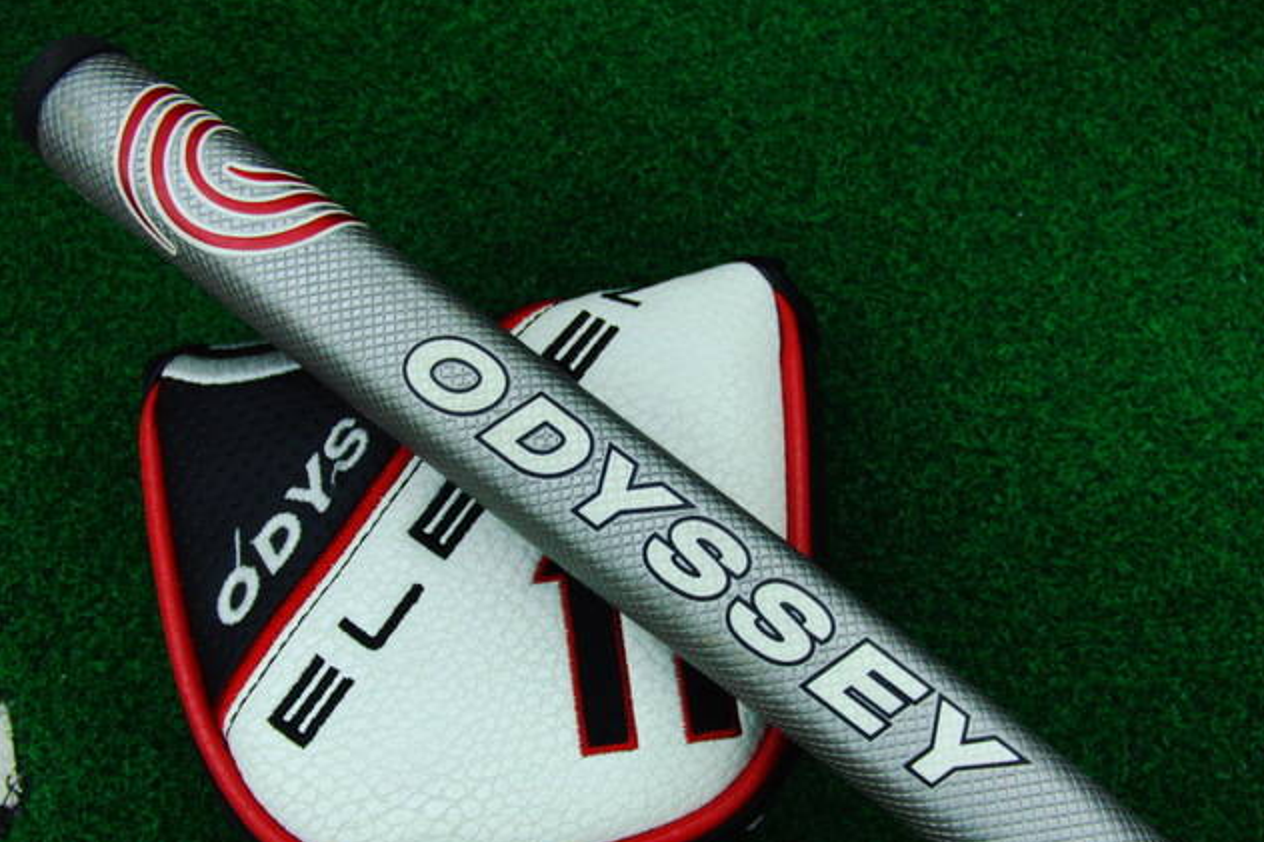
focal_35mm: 39
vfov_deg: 34.1
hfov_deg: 49.6
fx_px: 1369
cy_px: 472
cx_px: 638
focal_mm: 6.42
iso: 250
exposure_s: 1/80
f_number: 3.6
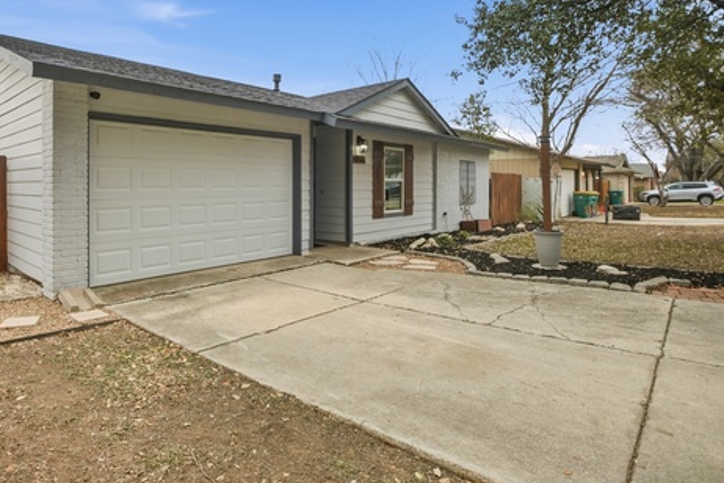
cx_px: 288
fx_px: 362
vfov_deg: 66.7
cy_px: 192
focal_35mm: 18
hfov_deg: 88.8
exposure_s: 1/640
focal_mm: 9
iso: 250
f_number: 6.3
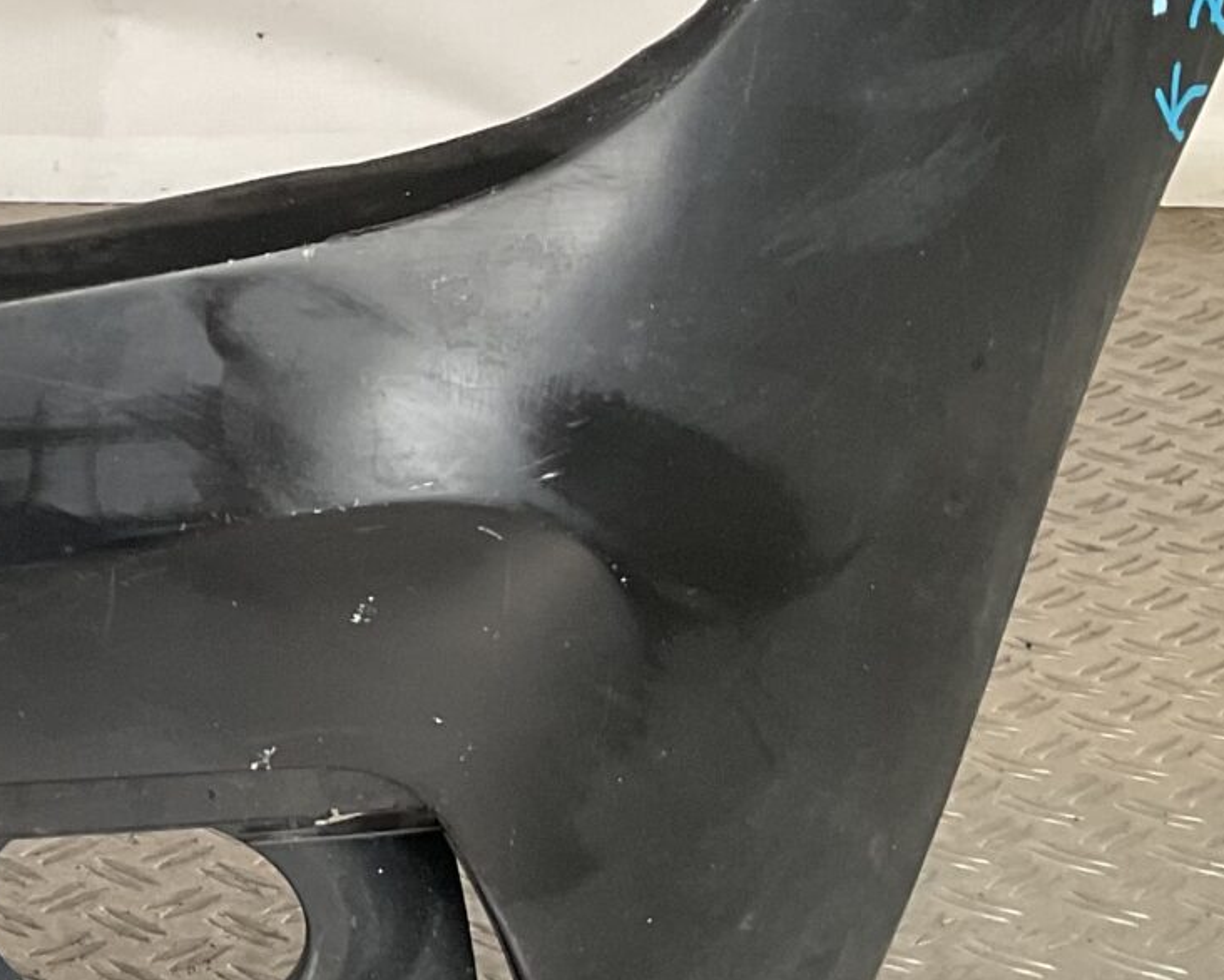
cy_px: 503
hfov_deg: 17.3
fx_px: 3587
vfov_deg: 15.6
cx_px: -637
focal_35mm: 99
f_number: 1.8
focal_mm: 3
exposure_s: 1/50
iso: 50
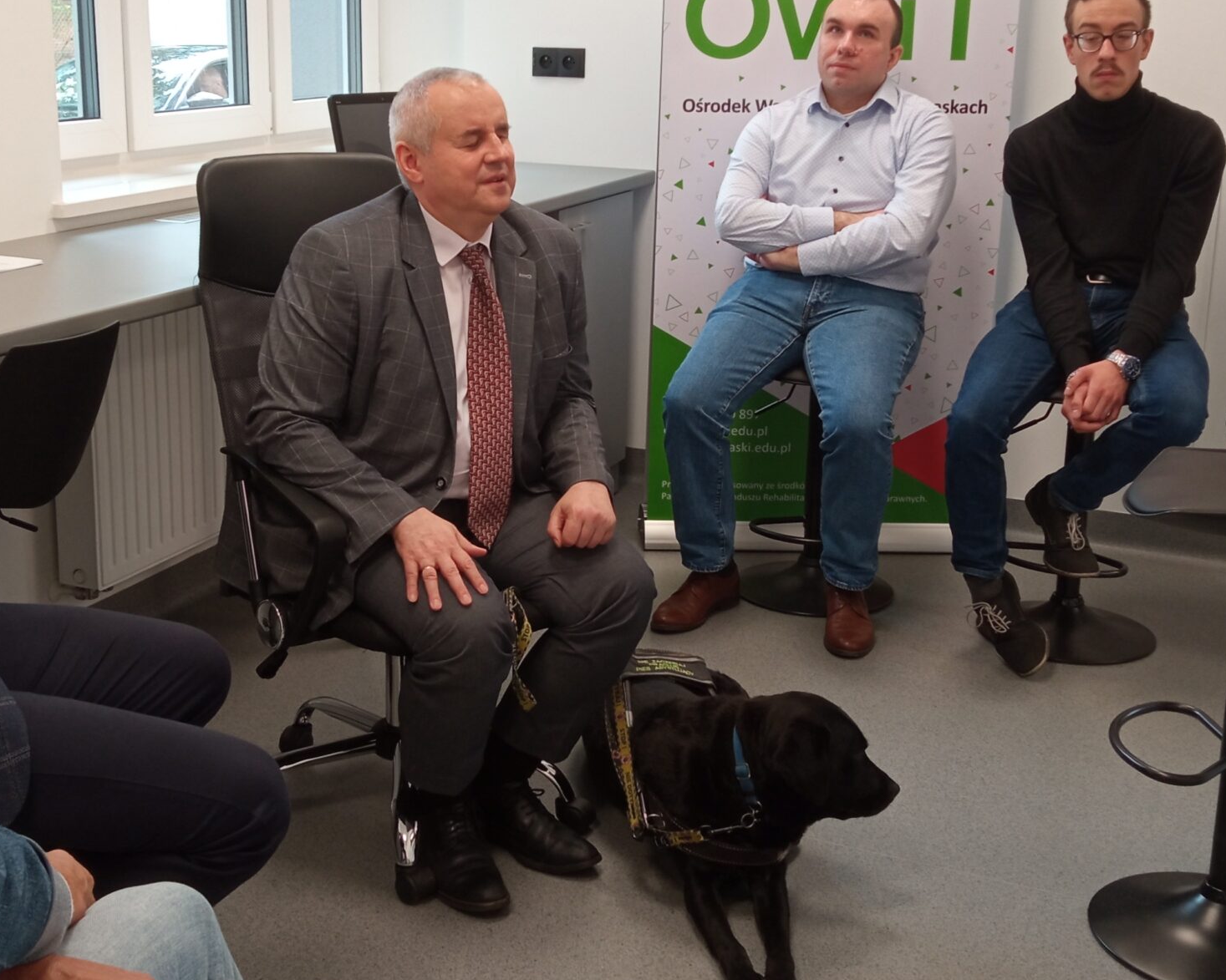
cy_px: 439
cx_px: 516
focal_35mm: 46
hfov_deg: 40.2
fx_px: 1669
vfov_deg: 32.7
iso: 185
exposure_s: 1/33.3
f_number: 2.2
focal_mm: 3.79
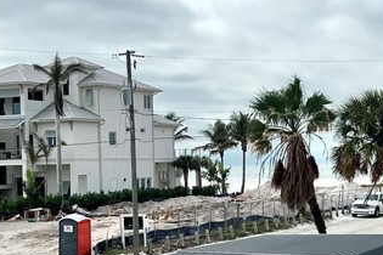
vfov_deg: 15.5
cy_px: 172
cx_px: 242
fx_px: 936
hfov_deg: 23.1
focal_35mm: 88
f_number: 1.5
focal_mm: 5.7
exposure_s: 1/11364
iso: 50
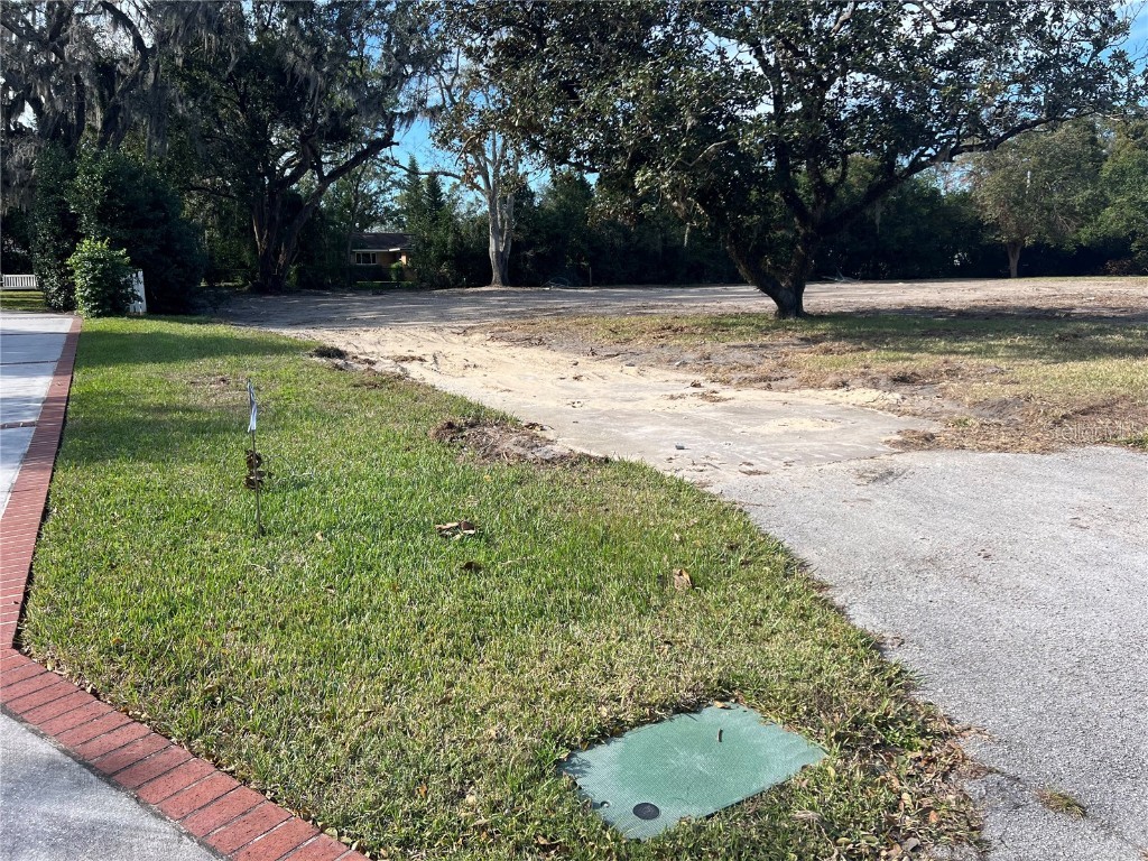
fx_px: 862
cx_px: 574
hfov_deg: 67.3
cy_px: 430
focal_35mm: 26
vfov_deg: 53.1
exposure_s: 1/1934
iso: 50
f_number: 1.5
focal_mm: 5.7
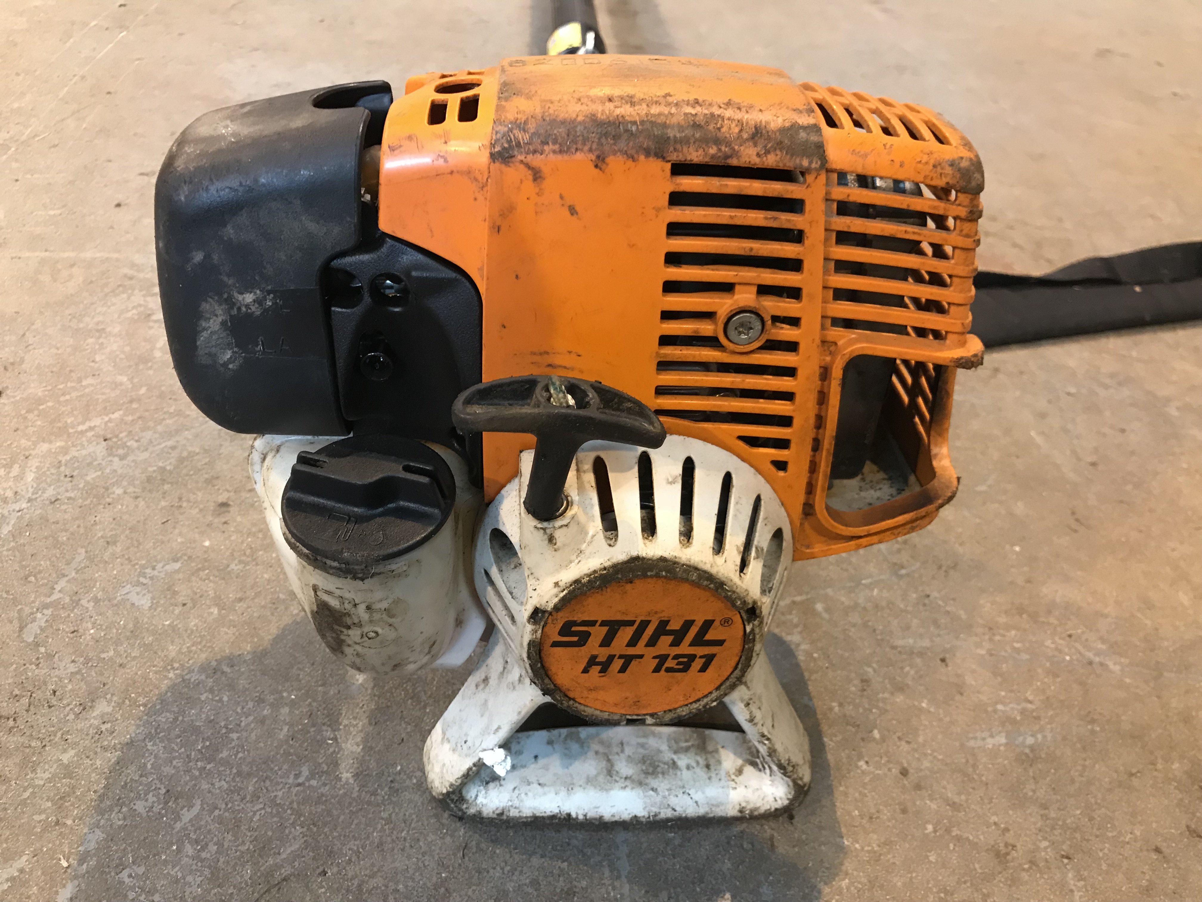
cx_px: 601
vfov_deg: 49.7
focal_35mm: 28
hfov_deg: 63.4
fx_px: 972
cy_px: 451
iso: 64
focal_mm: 3.99
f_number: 1.8
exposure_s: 1/17
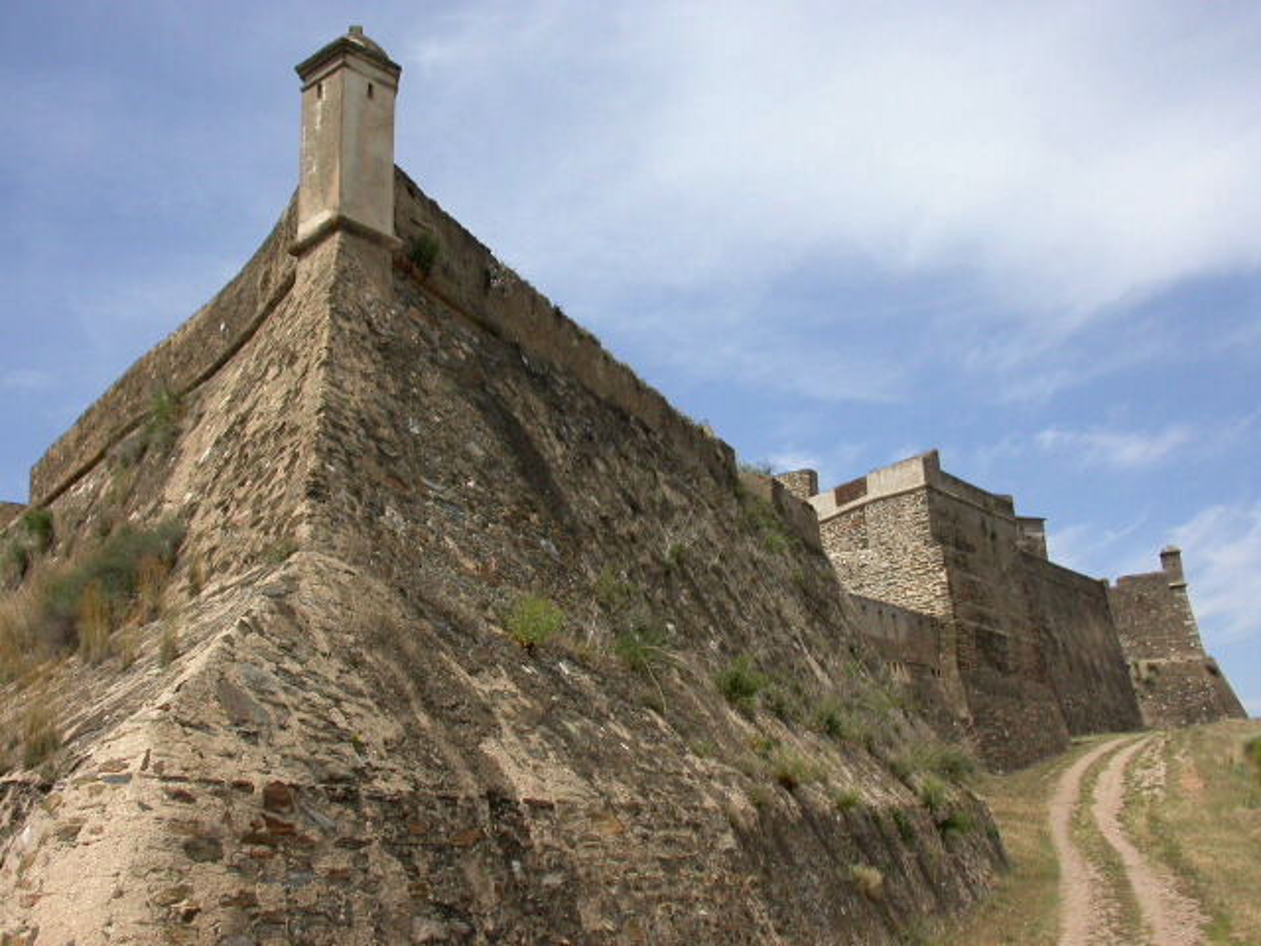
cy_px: 473
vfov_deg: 37.7
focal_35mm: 38
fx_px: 1384
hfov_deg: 49.0
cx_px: 630
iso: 100
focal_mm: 7.85
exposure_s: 1/426
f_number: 7.5
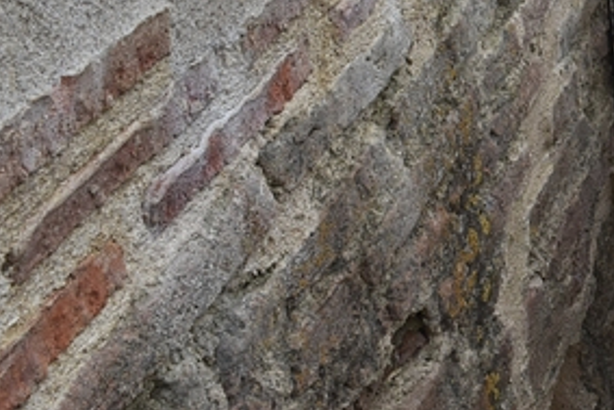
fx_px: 1467
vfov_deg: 15.7
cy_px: 17
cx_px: 824
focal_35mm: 86
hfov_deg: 21.2
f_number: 8
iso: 320
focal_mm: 18
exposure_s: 1/250
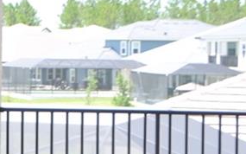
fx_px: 1032
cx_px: -332
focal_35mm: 154
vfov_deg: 8.5
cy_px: 43
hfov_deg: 11.4
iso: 100
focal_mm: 18
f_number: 3.5
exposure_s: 1/200
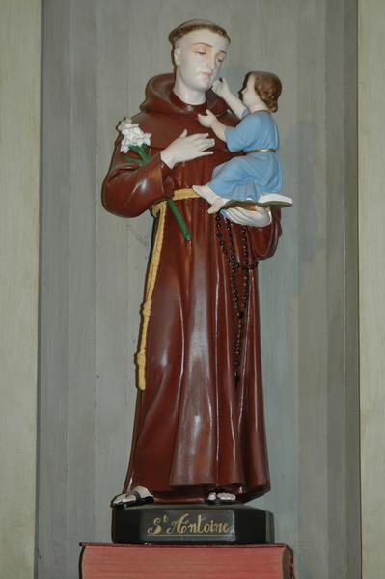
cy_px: 290
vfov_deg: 15.9
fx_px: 2073
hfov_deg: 10.6
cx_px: 192
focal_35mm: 129
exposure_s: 1/60
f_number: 4
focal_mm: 86
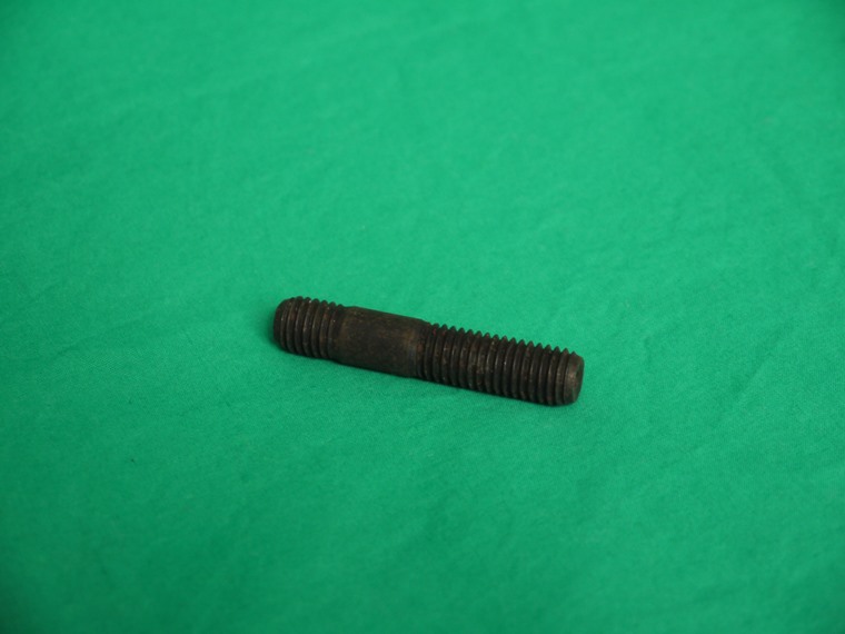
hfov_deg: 23.3
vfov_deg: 17.6
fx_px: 2050
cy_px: 317
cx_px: 422
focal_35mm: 84
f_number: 5.6
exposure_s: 1/30
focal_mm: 42
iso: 400
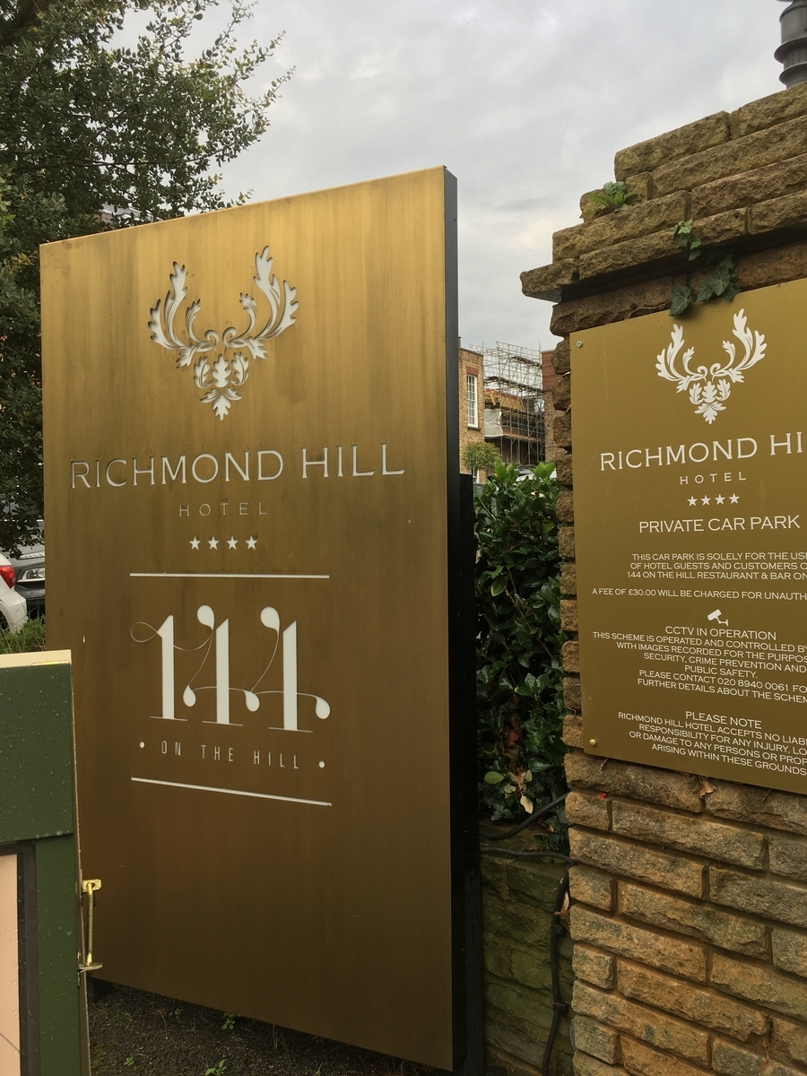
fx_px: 901
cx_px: 404
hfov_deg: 48.2
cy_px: 538
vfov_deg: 61.7
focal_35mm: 29
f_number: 2.2
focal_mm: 4.15
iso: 25
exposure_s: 1/141
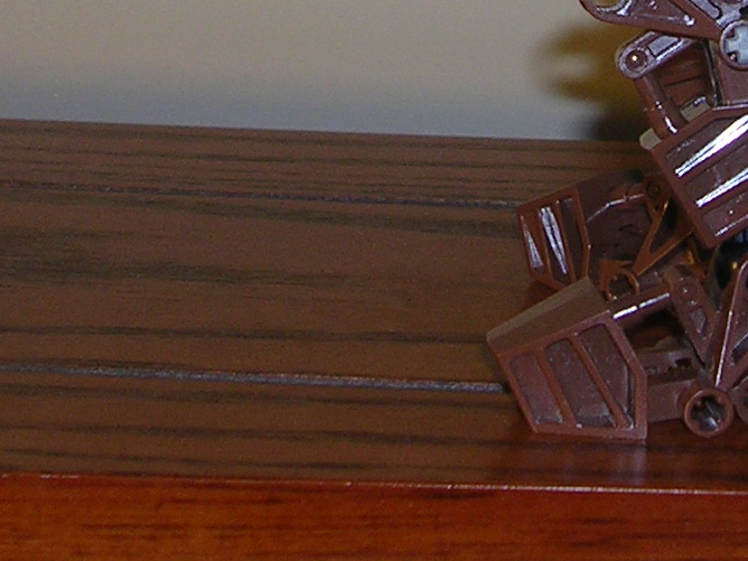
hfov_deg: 13.9
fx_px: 3047
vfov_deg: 10.2
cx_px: 632
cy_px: -234
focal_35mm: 141
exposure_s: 1/60.1
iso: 50
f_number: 3
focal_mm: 7.1
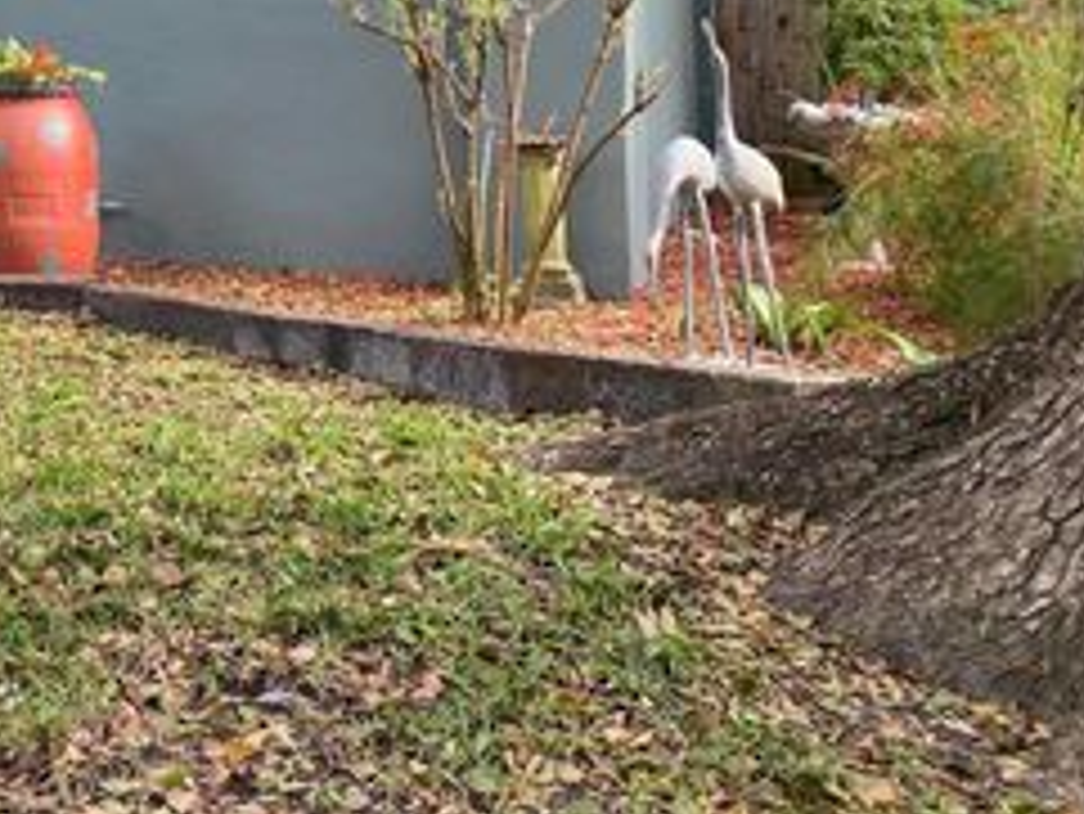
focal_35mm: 54
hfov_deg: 32.7
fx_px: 1692
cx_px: 9
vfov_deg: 25.5
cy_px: -25
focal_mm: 4.25
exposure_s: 1/298
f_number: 1.8
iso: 32
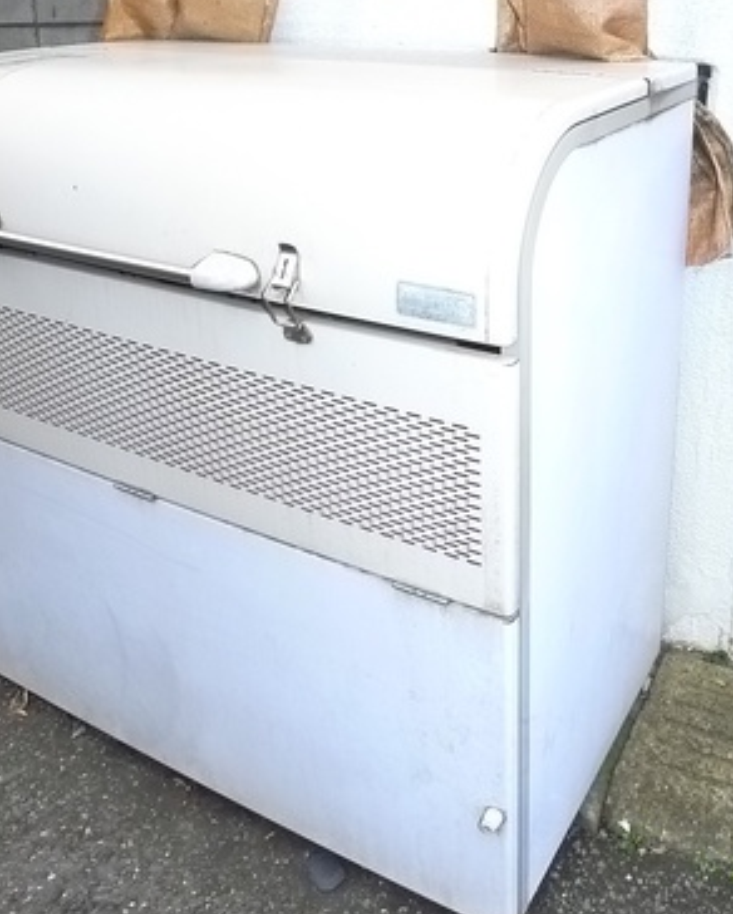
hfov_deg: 33.3
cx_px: 476
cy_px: 281
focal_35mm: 45
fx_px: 1218
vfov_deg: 40.4
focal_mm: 5.1
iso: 400
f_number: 2.8
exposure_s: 1/320
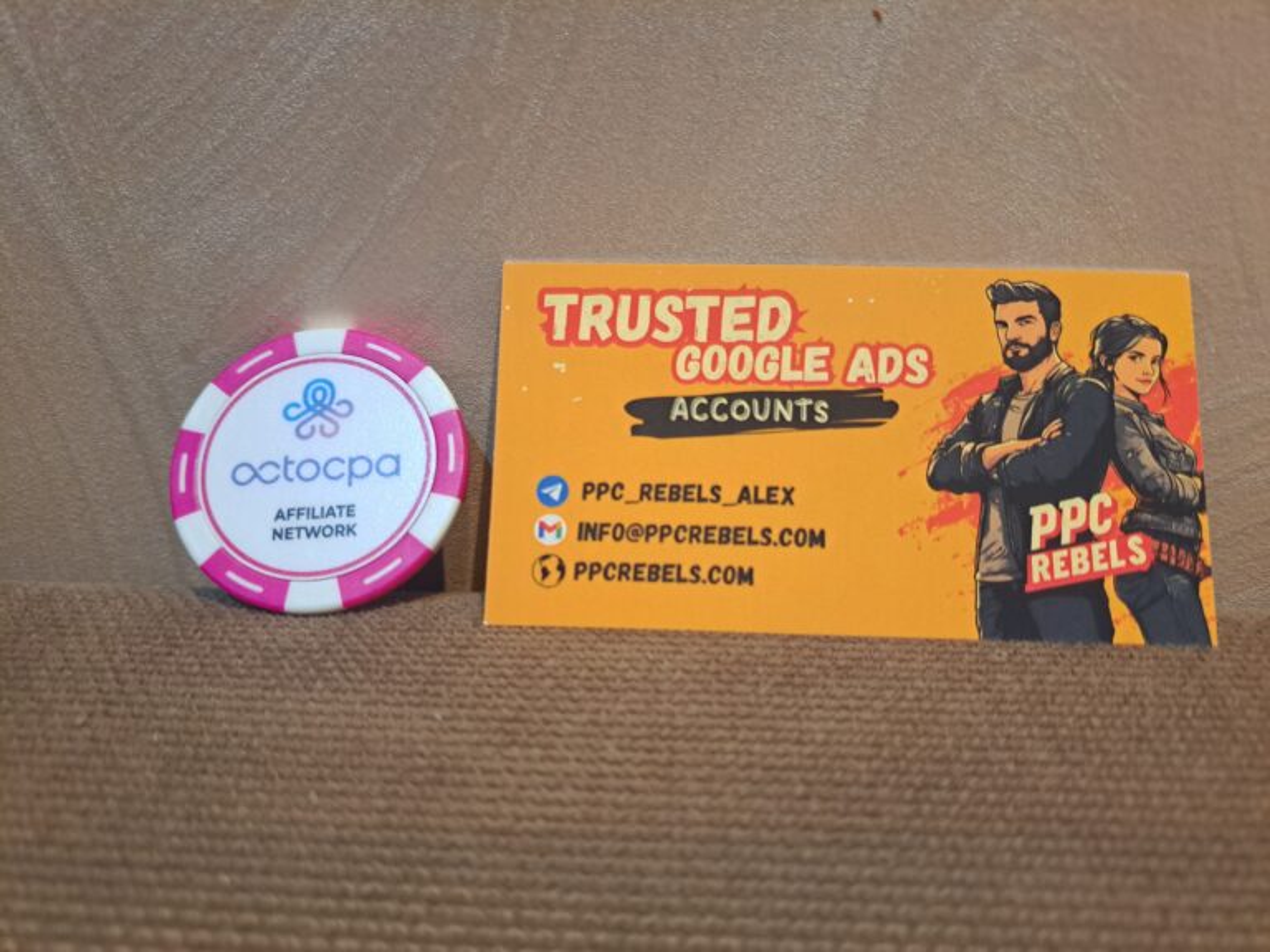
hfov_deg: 71.6
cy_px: 476
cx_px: 635
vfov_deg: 56.8
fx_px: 881
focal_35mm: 24
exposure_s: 1/33
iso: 400
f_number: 1.8
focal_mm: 5.23
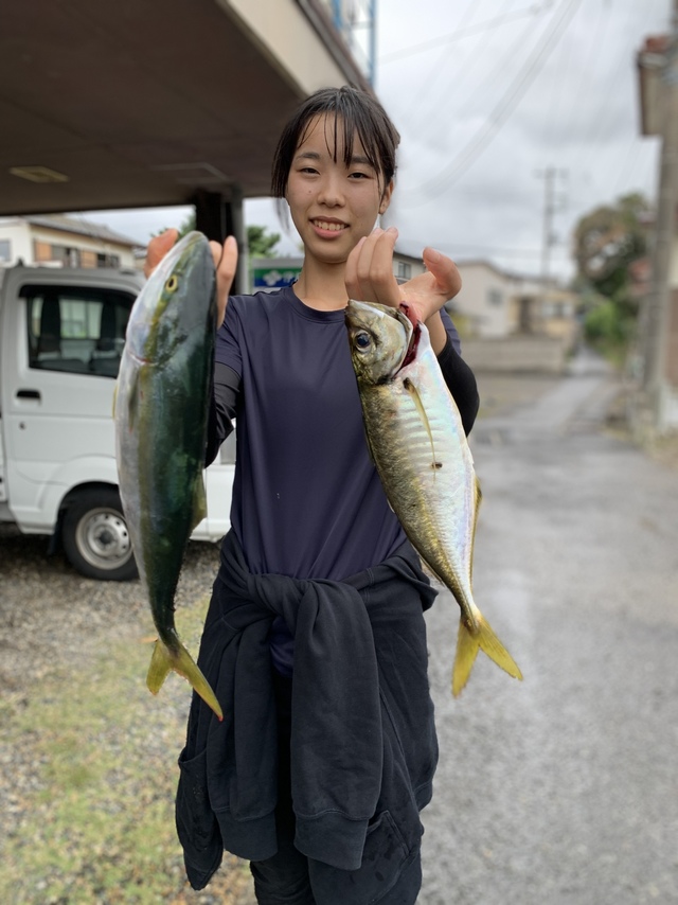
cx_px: 339
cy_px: 452
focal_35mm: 26
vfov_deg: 67.3
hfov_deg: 53.0
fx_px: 679
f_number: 1.8
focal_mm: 4.25
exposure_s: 1/122
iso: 32
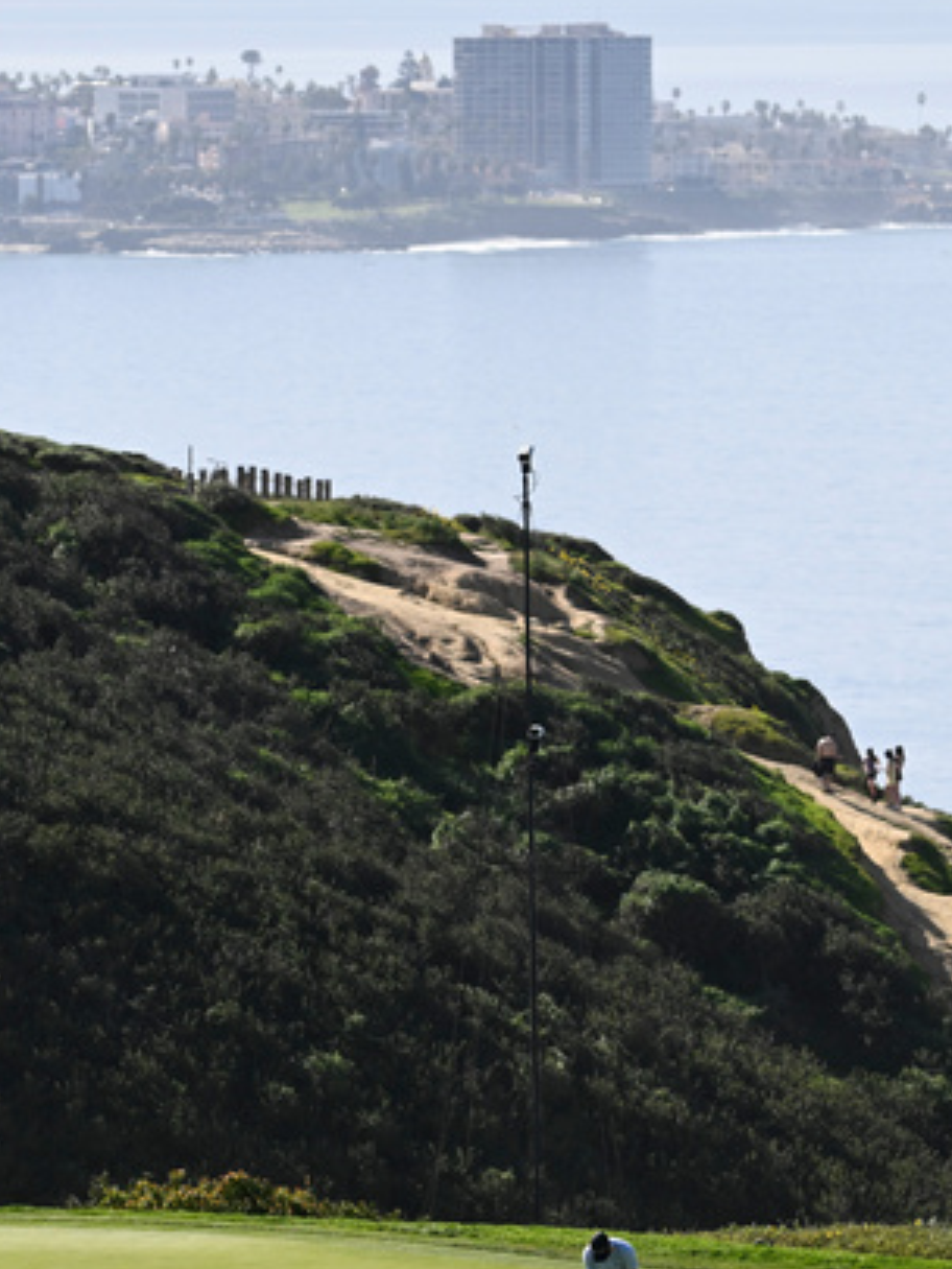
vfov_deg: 3.9
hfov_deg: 2.9
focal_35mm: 511
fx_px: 18728
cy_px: 772
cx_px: 404
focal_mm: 210
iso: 320
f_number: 5.6
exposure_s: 1/1600
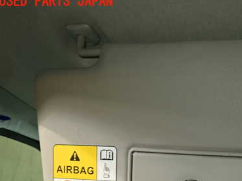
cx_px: 189
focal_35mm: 48
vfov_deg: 29.7
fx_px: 335
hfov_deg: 38.4
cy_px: 138
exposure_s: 1/30
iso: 250
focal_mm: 5.4
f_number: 2.3
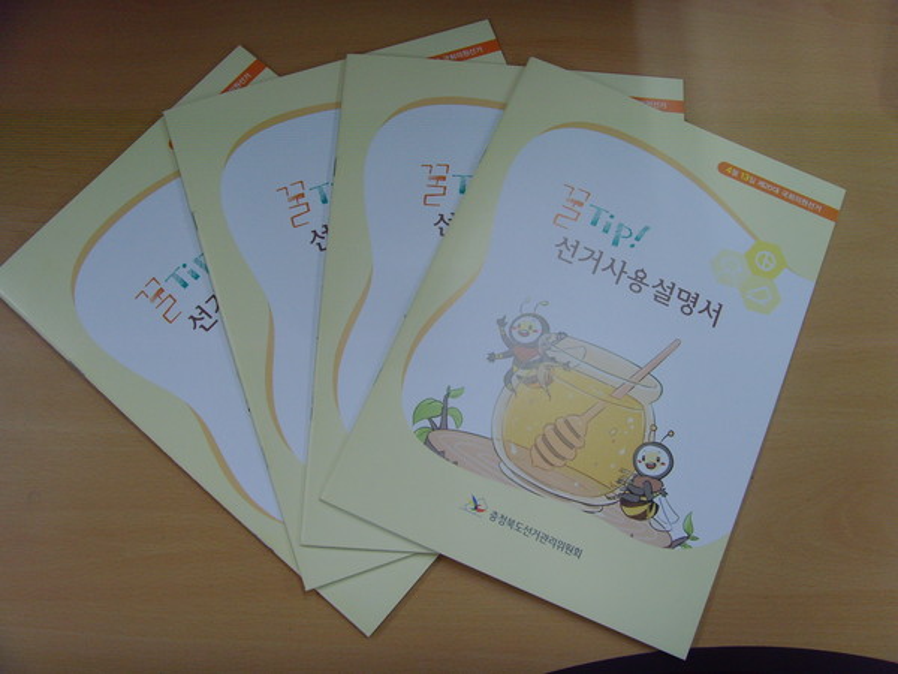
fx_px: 1012
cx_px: 449
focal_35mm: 39
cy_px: 337
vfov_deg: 36.8
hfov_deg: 47.9
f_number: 3.5
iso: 100
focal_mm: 6.6
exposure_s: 1/45
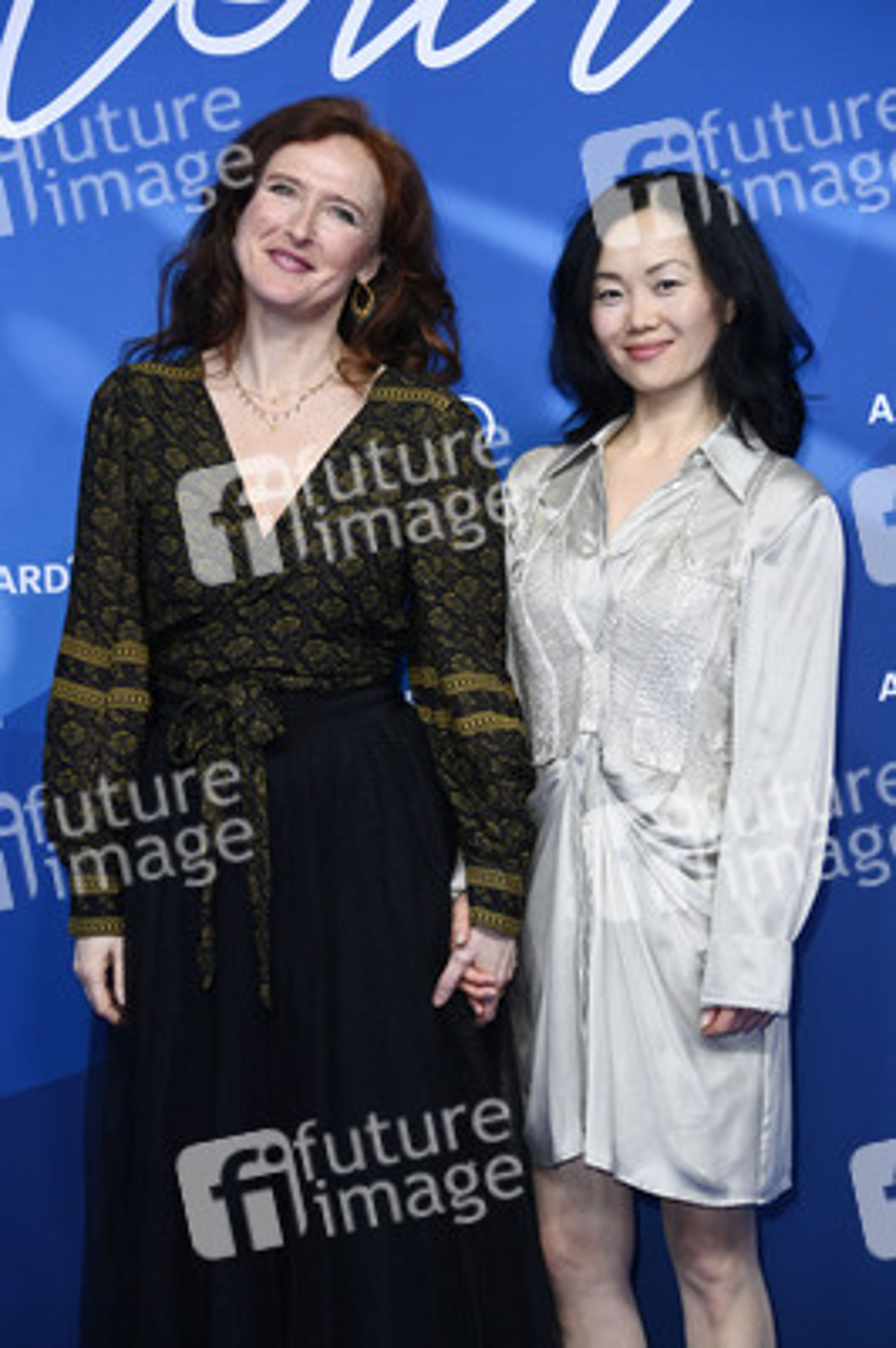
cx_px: 448
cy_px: 674
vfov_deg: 19.5
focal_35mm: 105
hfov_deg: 13.0
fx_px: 3926
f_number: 5.6
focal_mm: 105
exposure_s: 1/250
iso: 1250
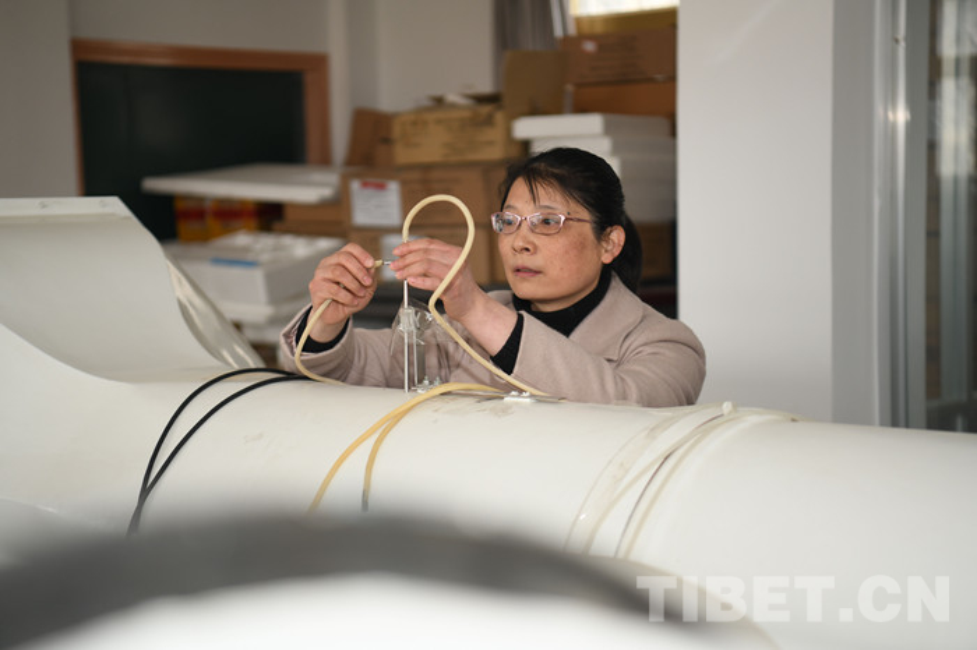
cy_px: 325
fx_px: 1899
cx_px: 488
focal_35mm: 70
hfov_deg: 28.9
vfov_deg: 19.4
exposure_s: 1/100
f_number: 3.2
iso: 400
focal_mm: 70
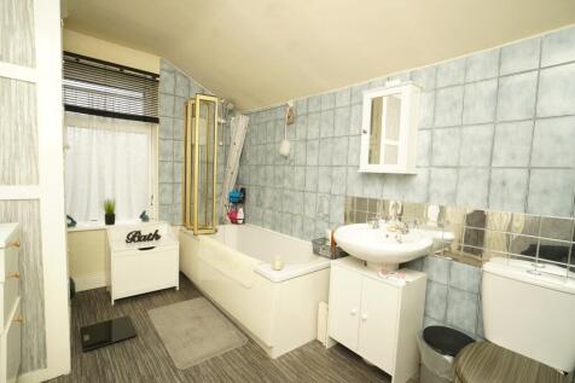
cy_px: 192
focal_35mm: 16
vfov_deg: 72.0
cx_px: 288
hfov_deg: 95.0
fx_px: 263
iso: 2000
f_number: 9
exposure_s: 1/60
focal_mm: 11
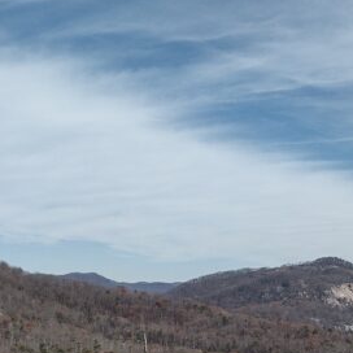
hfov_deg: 18.3
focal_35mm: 90
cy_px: 411
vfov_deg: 18.4
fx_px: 1038
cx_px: 426
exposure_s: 1/2349
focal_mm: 4.71
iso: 100
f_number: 1.7
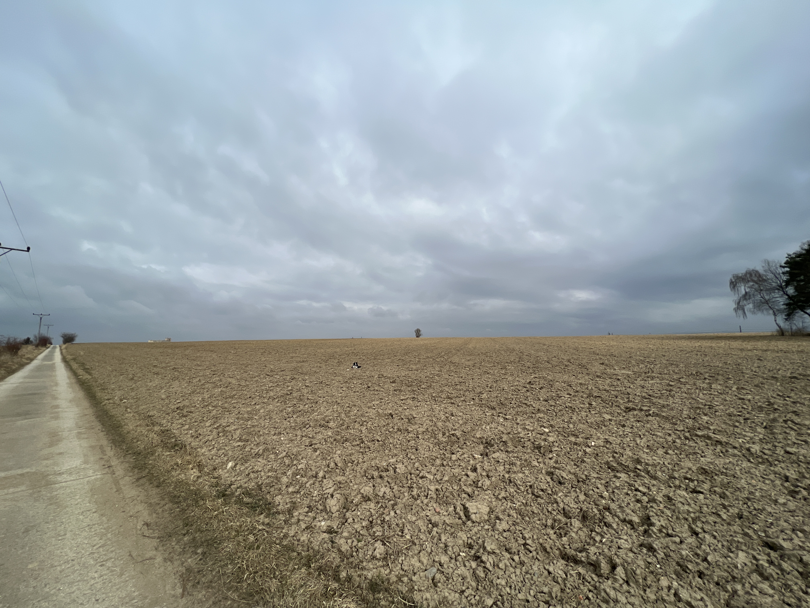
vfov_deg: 89.9
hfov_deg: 106.2
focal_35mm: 13
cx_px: 405
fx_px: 304
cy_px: 304
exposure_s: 1/2597
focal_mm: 1.57
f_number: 1.8
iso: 32
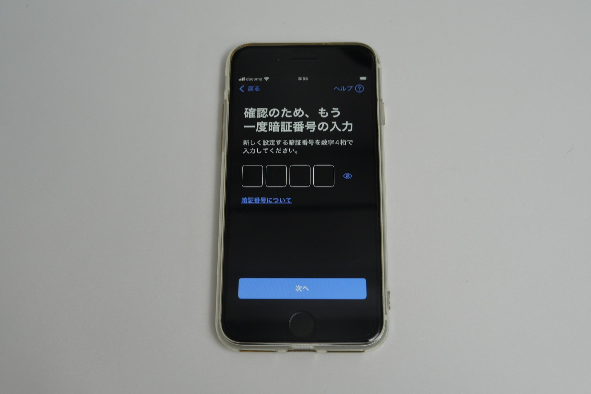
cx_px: 296
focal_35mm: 58
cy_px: 197
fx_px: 952
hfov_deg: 34.5
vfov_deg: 23.4
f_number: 6.3
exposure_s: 1/30
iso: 400
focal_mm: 28
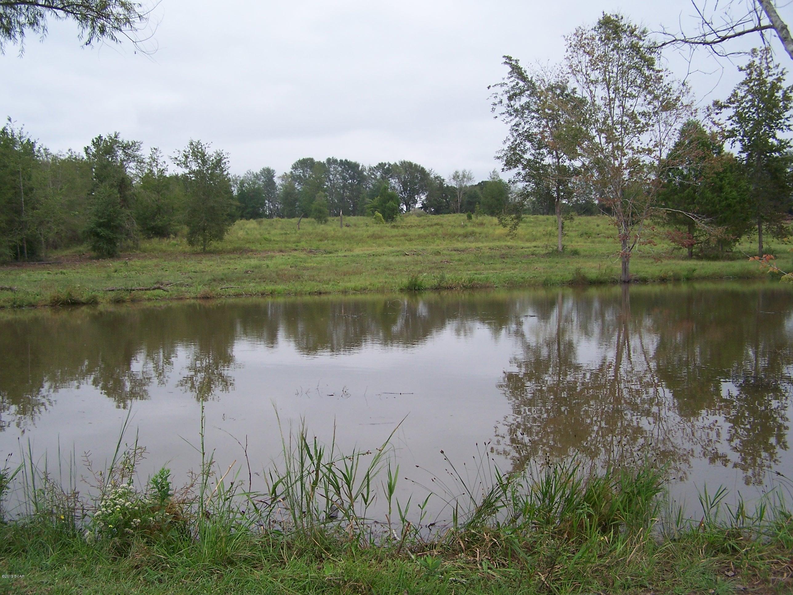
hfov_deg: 49.0
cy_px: 298
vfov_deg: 37.7
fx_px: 871
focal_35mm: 38
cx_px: 396
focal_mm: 6.3
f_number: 2.8
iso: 80
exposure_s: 1/400
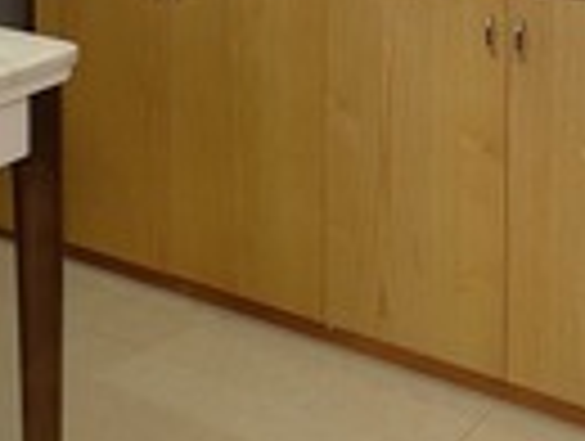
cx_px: 202
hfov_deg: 24.3
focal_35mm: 80
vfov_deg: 16.8
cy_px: -216
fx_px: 1354
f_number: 1.6
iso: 200
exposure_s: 1/60
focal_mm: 5.1
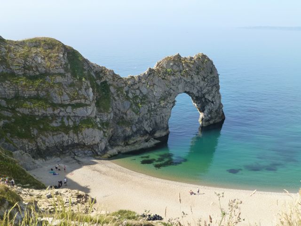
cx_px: 150
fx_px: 339
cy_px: 113
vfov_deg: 36.8
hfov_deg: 47.9
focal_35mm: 39
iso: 160
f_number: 3.9
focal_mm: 6.9
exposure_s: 1/500
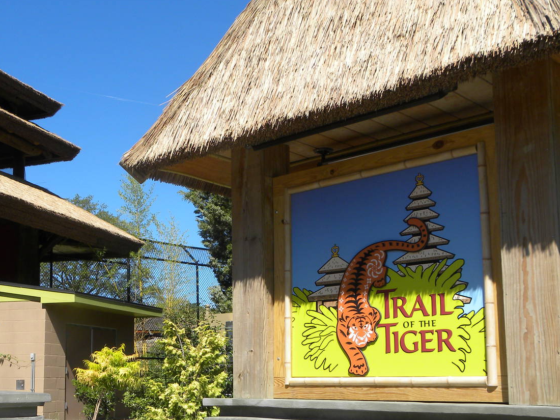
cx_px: 185
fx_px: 777
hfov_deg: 39.2
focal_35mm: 48
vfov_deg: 30.1
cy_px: 278
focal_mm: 5.9
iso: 64
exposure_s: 1/300
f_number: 5
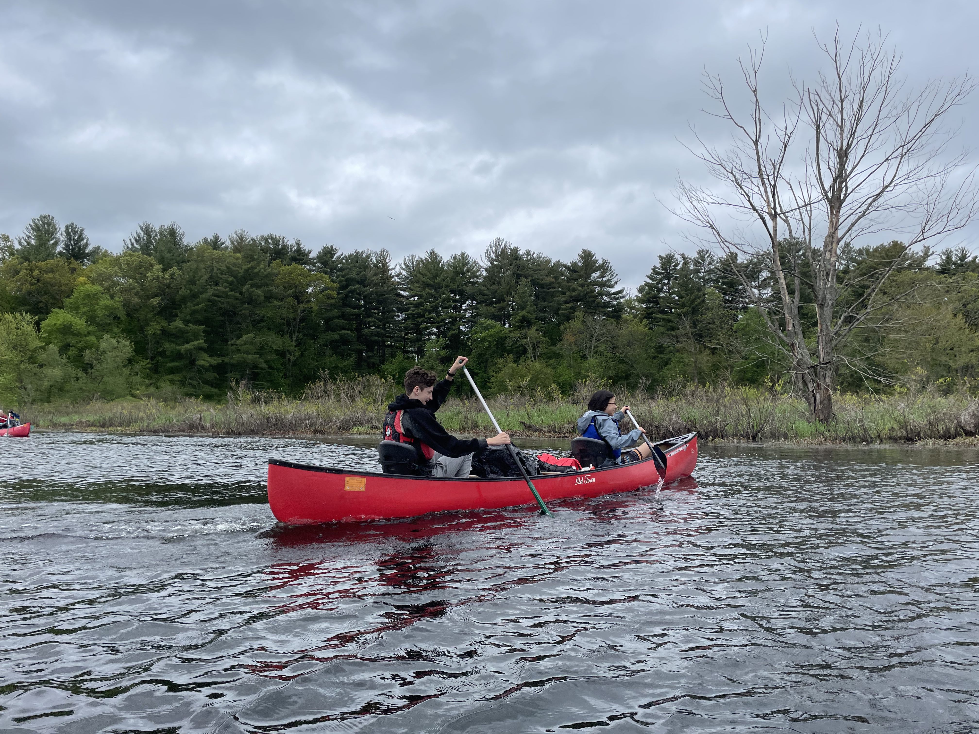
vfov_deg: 53.1
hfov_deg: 67.3
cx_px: 490
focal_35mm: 26
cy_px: 367
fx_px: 735
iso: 32
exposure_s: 1/3125
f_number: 1.6
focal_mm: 4.2
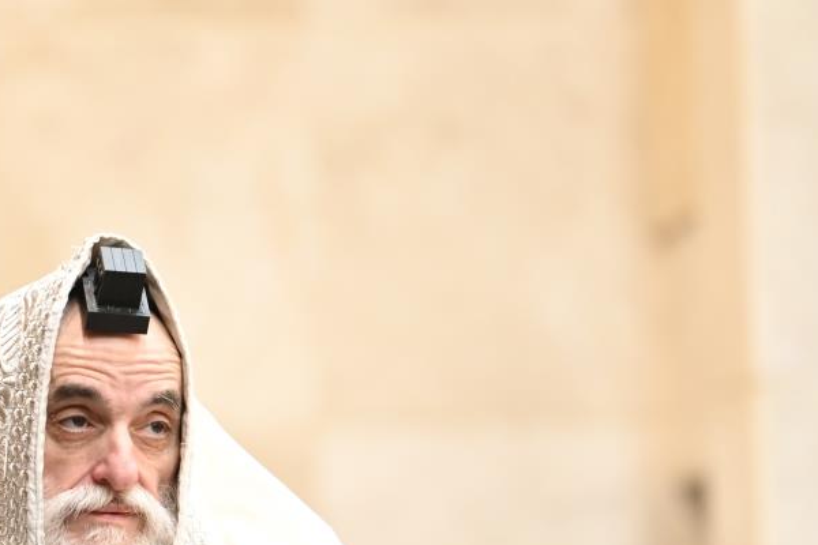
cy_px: 440
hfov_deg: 4.0
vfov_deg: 2.7
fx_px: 11633
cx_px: 224
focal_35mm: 512
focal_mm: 200
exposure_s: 1/125
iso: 800
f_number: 2.8
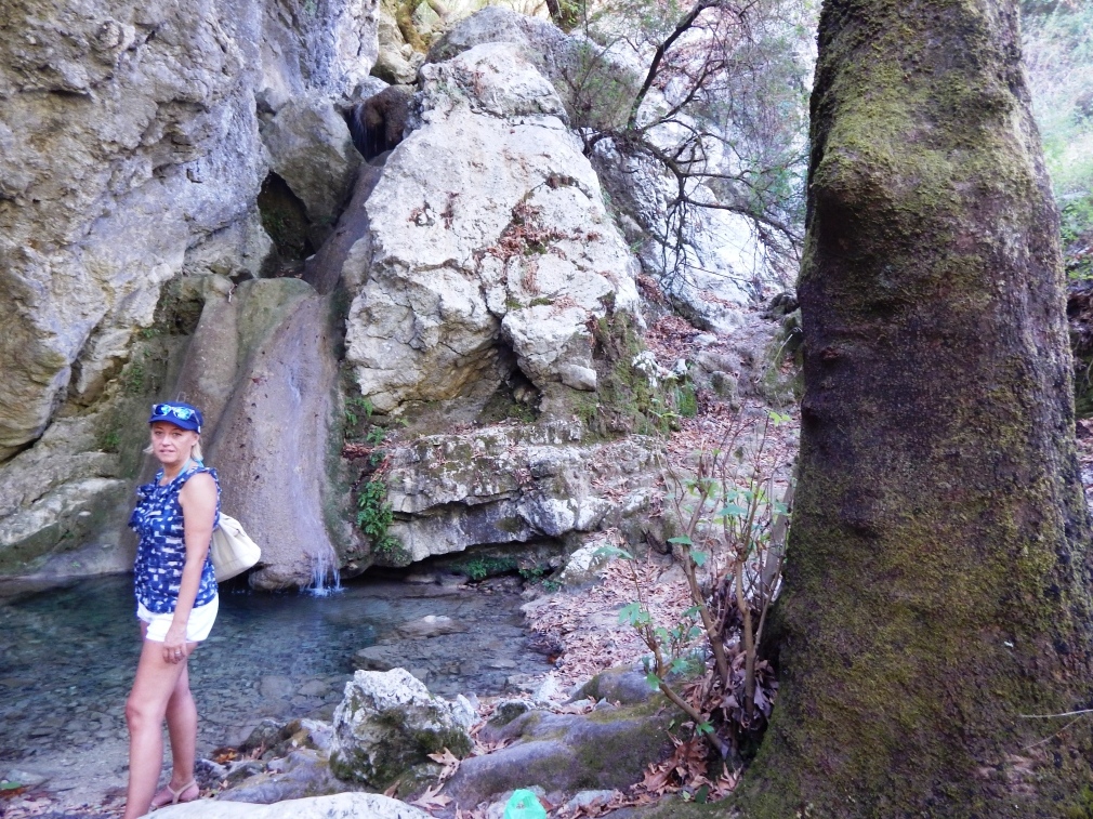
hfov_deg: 76.4
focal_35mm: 22
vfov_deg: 61.1
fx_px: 694
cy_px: 410
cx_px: 546
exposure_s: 1/20
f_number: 3
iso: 200
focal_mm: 4
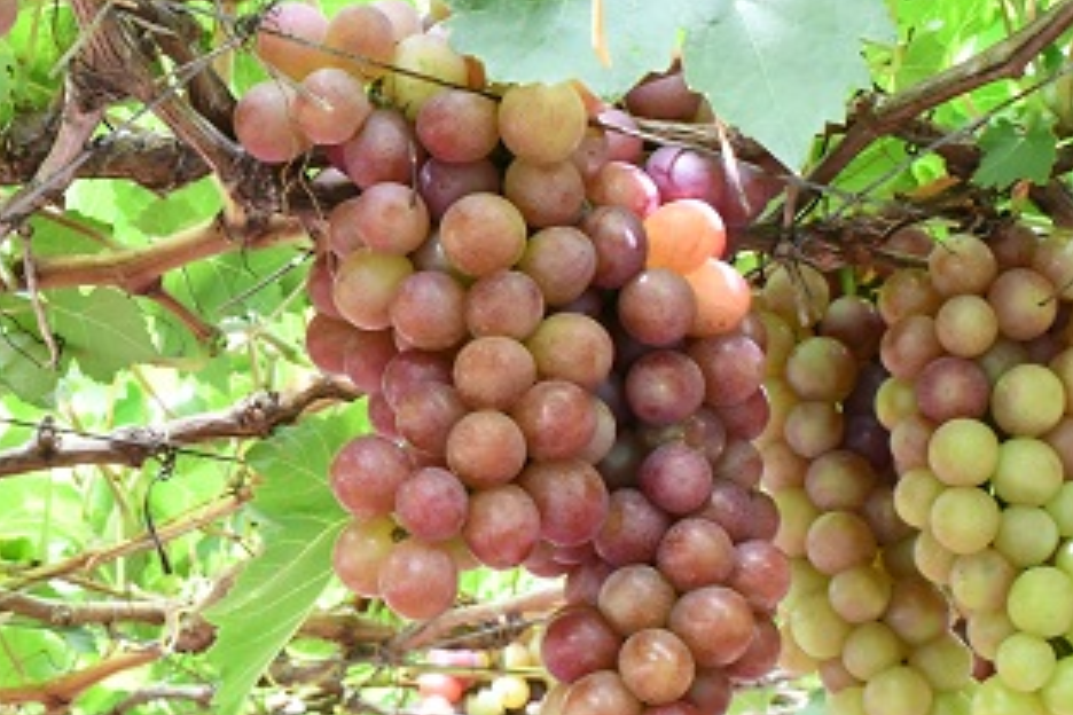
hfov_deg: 20.1
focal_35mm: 100
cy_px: 605
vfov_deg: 13.6
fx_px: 2980
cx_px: 189
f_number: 14
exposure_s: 1/60
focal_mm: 35
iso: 4500
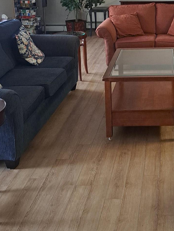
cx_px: 158
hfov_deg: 24.5
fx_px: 389
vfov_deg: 31.7
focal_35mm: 58
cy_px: 26
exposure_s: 1/25
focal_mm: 5.23
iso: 320
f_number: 1.8
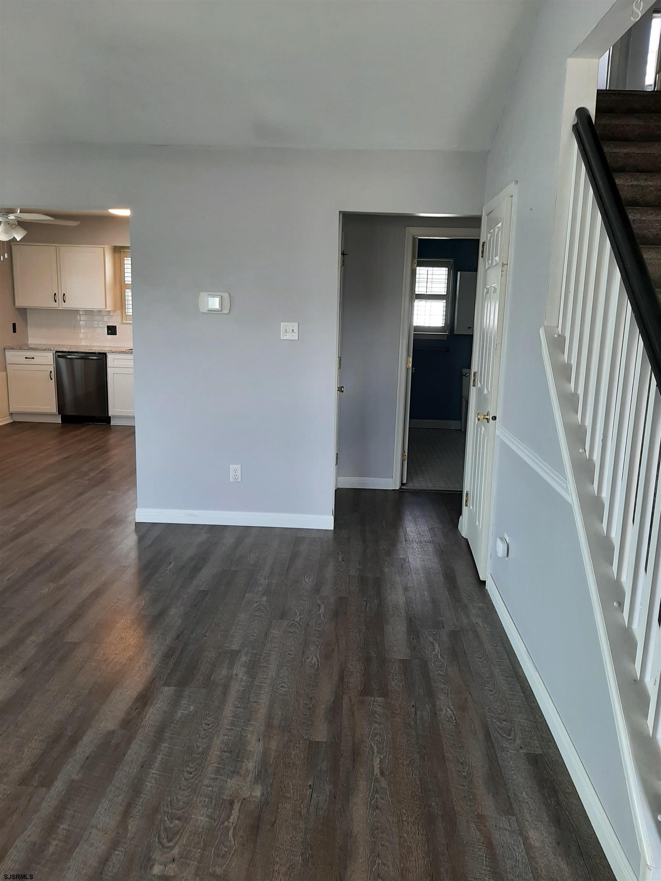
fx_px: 662
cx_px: 330
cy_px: 440
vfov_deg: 67.3
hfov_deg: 53.1
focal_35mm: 26
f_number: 1.7
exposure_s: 1/60
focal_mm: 3.93
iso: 40
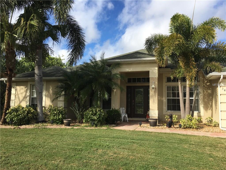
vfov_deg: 48.2
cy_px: 85
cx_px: 113
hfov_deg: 61.7
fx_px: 189
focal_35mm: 29
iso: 25
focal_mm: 4.15
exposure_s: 1/1099
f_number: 2.2
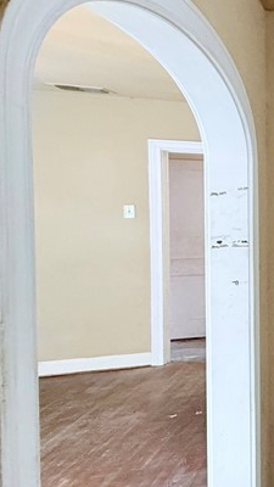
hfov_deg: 16.8
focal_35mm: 39
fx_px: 504
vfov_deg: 51.5
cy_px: 218
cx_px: 608
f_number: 2.2
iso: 400
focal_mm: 2.22
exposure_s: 1/60
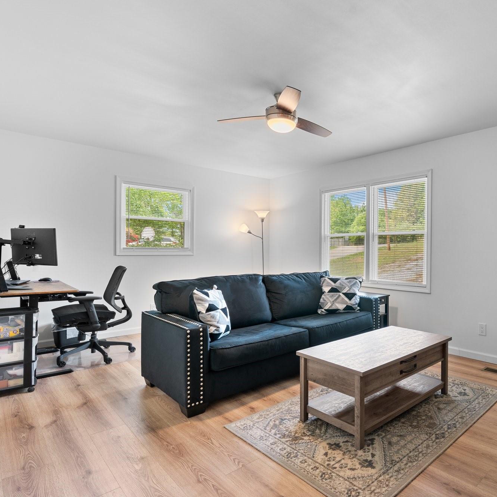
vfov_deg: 72.1
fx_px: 341
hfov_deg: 68.5
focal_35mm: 21
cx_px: 359
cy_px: 251
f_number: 8
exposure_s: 1/5
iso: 400
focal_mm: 16
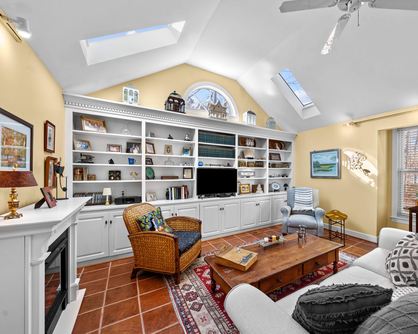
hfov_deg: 99.6
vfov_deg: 88.0
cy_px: 172
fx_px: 173
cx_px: 248
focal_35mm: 14
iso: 1250
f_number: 8
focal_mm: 12
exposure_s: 1/10
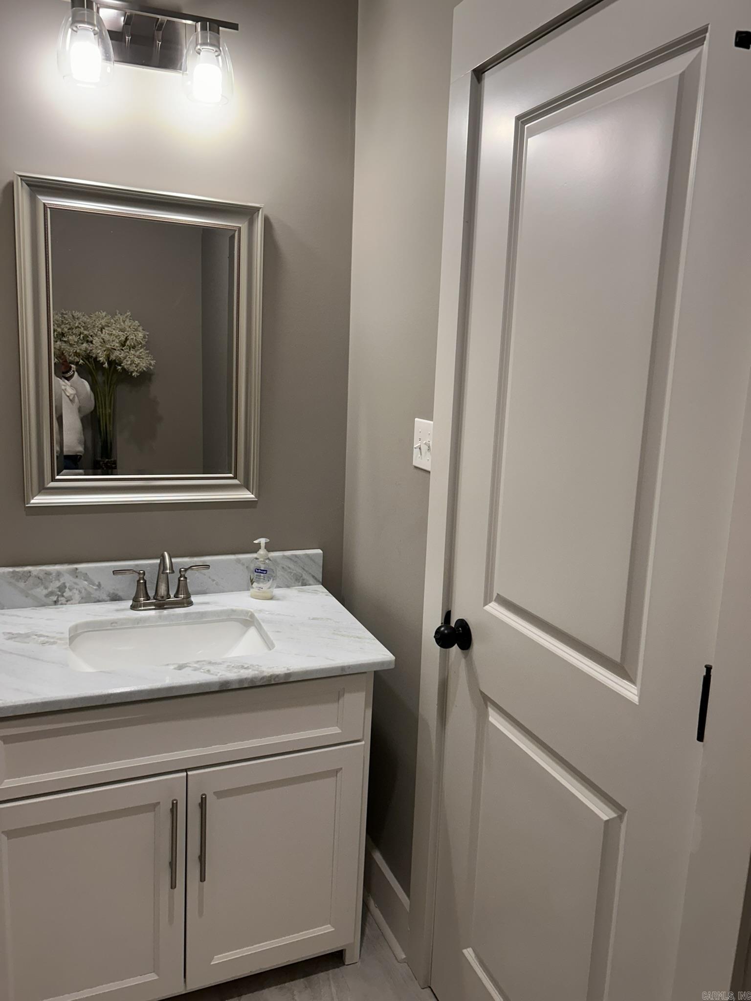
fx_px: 752
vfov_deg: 67.3
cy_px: 500
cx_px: 376
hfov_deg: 53.1
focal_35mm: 26
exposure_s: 1/120
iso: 80
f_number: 1.5
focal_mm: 5.7
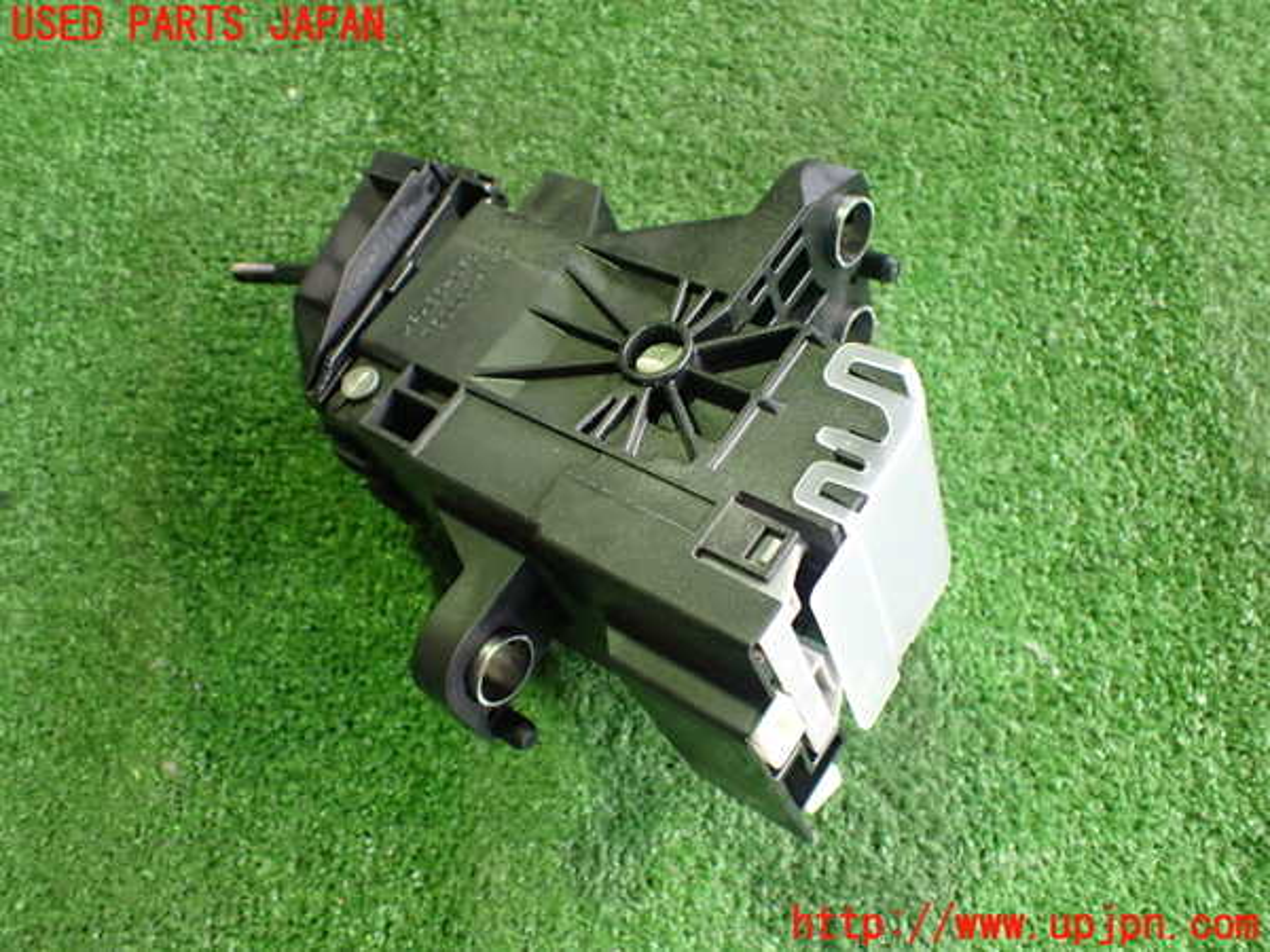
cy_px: 476
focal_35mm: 30
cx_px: 635
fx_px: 1101
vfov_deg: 46.8
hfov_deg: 60.0
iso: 800
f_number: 2.3
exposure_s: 1/60
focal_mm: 5.4
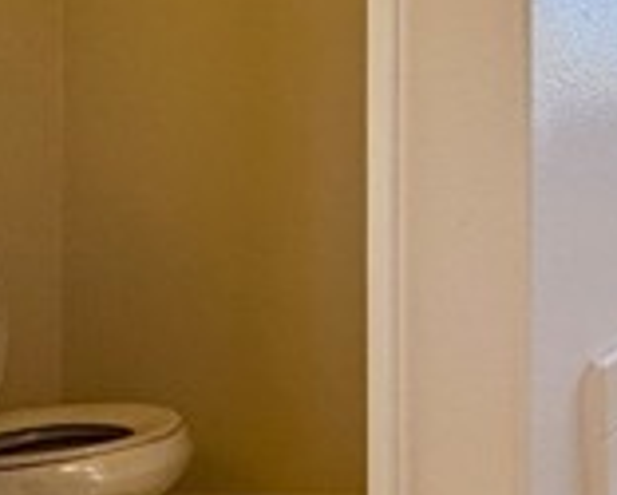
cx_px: 1052
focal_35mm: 56
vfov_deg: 26.6
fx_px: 1023
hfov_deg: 22.8
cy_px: 95
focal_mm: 2.22
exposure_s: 1/120
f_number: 2.2
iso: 64
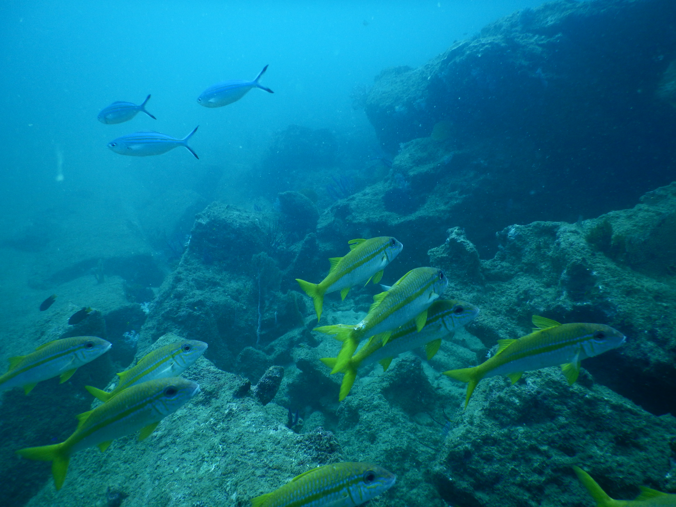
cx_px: 338
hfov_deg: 71.6
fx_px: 469
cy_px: 254
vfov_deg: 56.8
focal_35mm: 24
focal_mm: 4.3
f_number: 2.8
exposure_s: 1/200
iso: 125
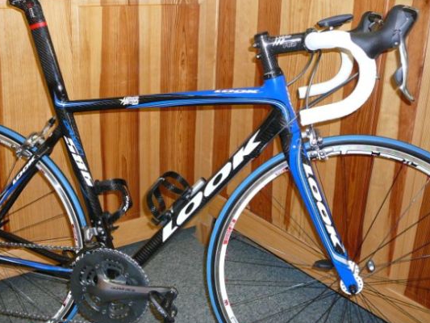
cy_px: 151
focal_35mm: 42
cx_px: 177
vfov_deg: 34.4
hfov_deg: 44.6
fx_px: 522
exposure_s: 1/30
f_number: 2.8
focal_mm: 5.2
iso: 125
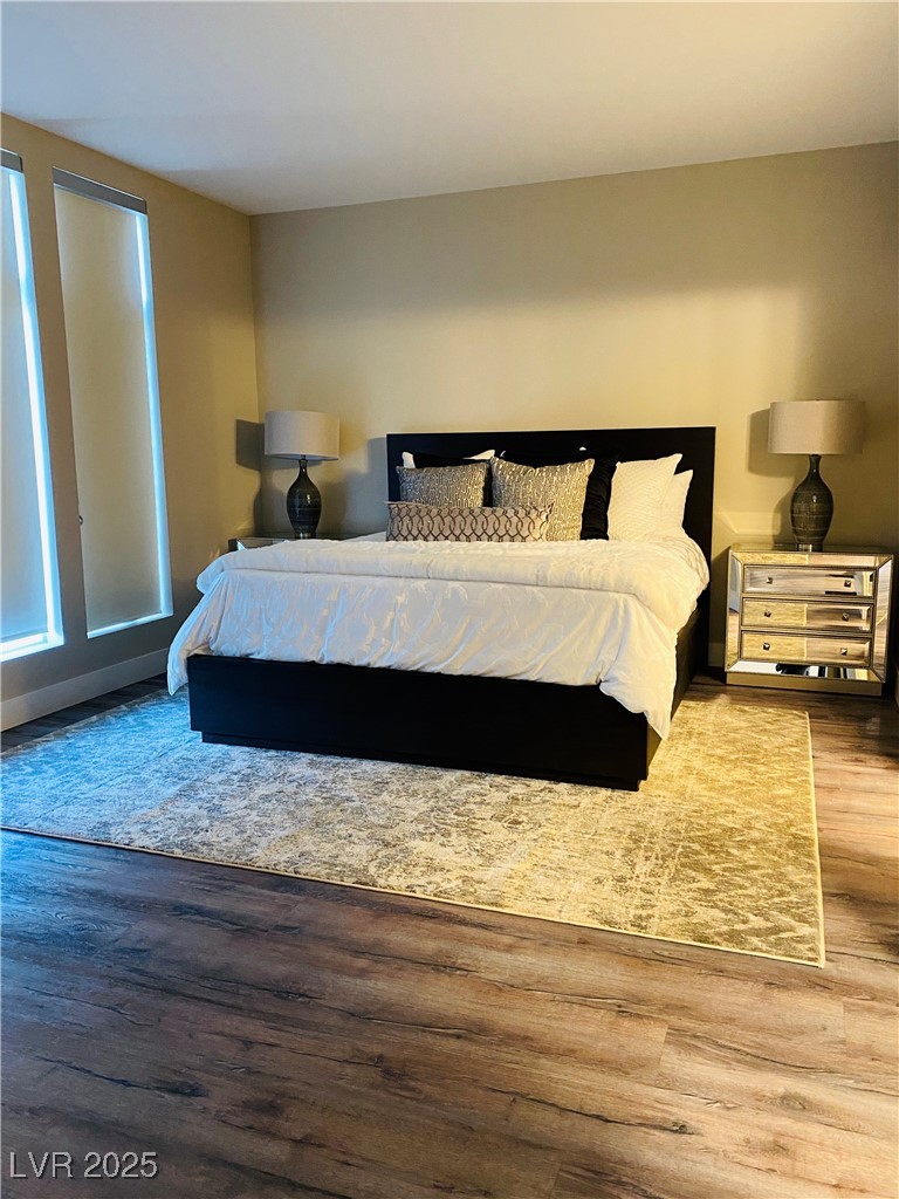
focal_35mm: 26
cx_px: 450
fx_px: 900
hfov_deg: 53.1
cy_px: 600
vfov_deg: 67.3
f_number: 1.8
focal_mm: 4.25
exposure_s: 1/30
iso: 500
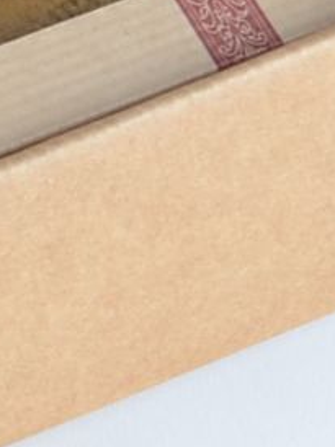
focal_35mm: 337
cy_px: 59
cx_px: -1427
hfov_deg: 3.9
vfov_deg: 5.9
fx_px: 4355
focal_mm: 26
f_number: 8
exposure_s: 1/80
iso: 125
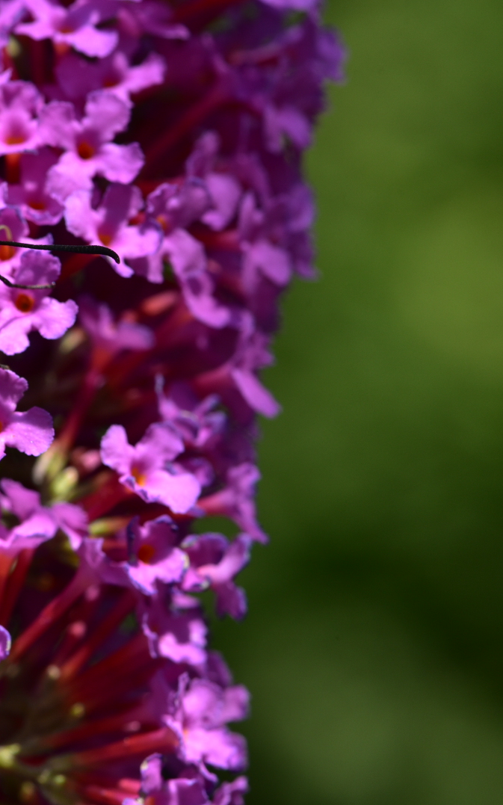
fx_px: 3532
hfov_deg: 8.1
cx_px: -35
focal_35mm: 161
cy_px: 402
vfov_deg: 13.0
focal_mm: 105
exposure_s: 1/250
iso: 400
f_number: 14
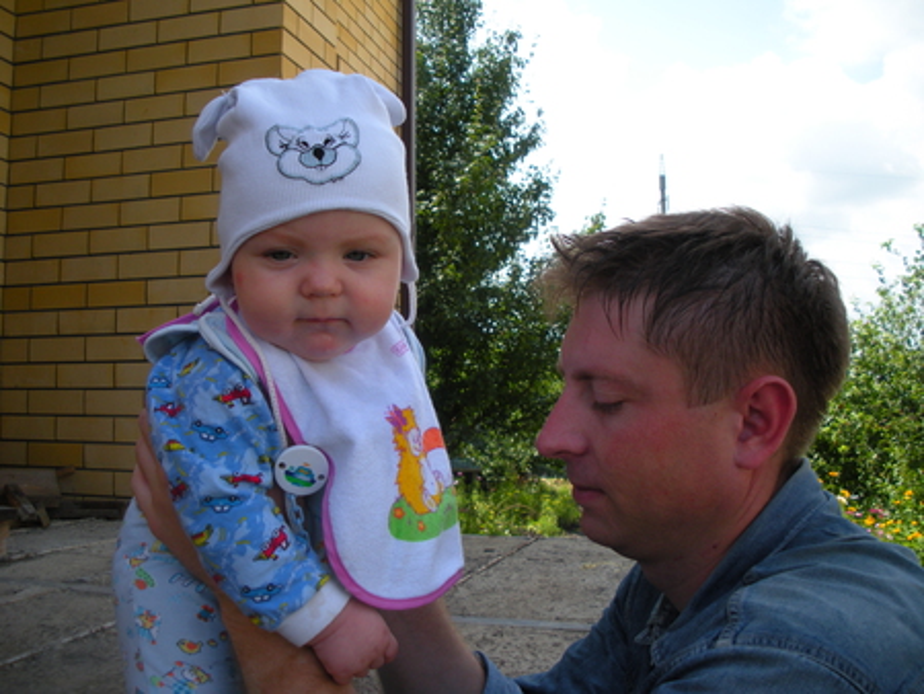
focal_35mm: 36
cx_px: 462
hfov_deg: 51.3
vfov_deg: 39.7
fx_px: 961
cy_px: 347
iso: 64
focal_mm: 6.3
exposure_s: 1/354
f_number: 3.5
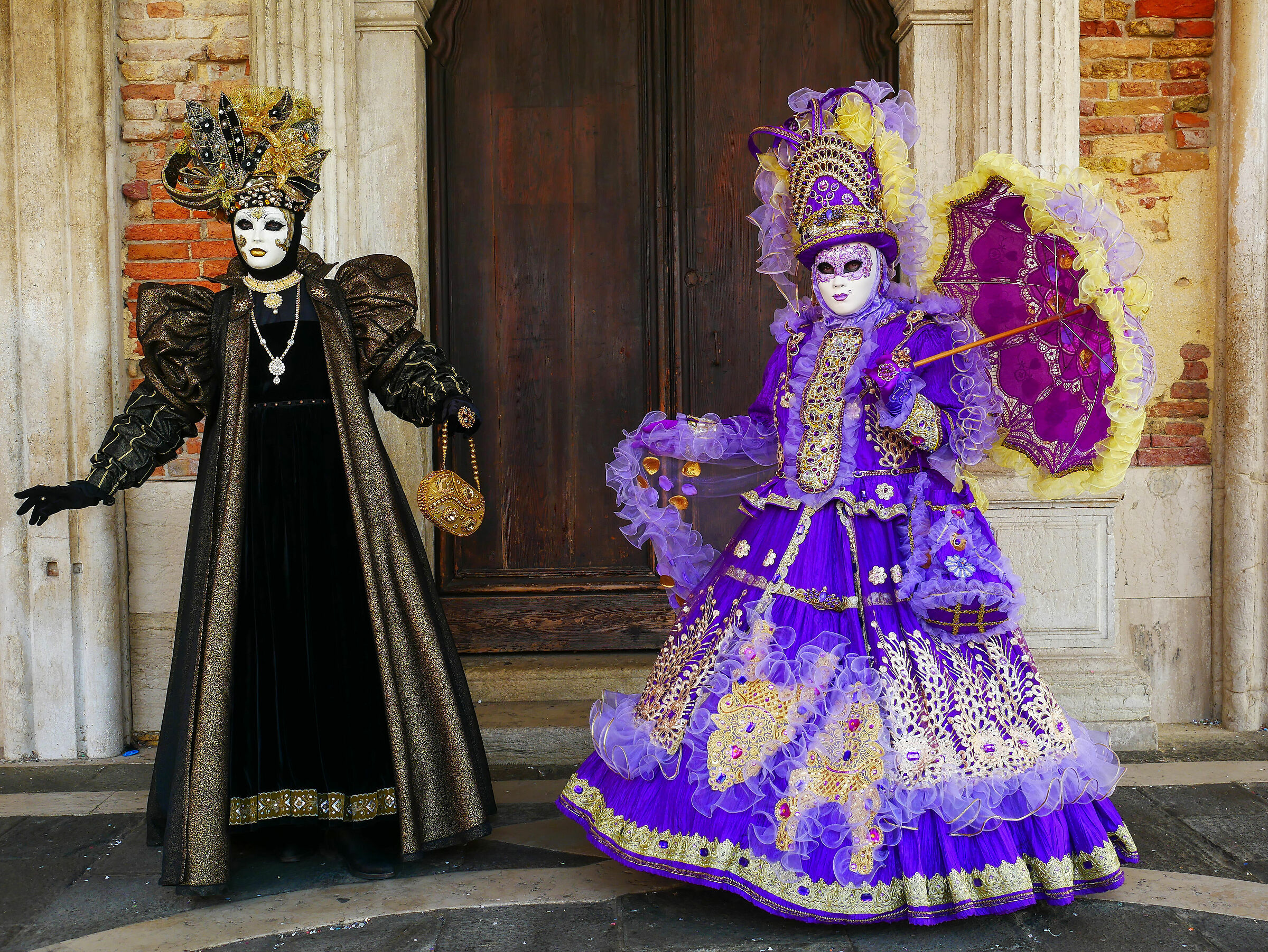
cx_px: 634
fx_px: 1466
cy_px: 476
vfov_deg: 36.0
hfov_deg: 46.8
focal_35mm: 40
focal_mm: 20
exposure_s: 1/125
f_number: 4
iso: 200
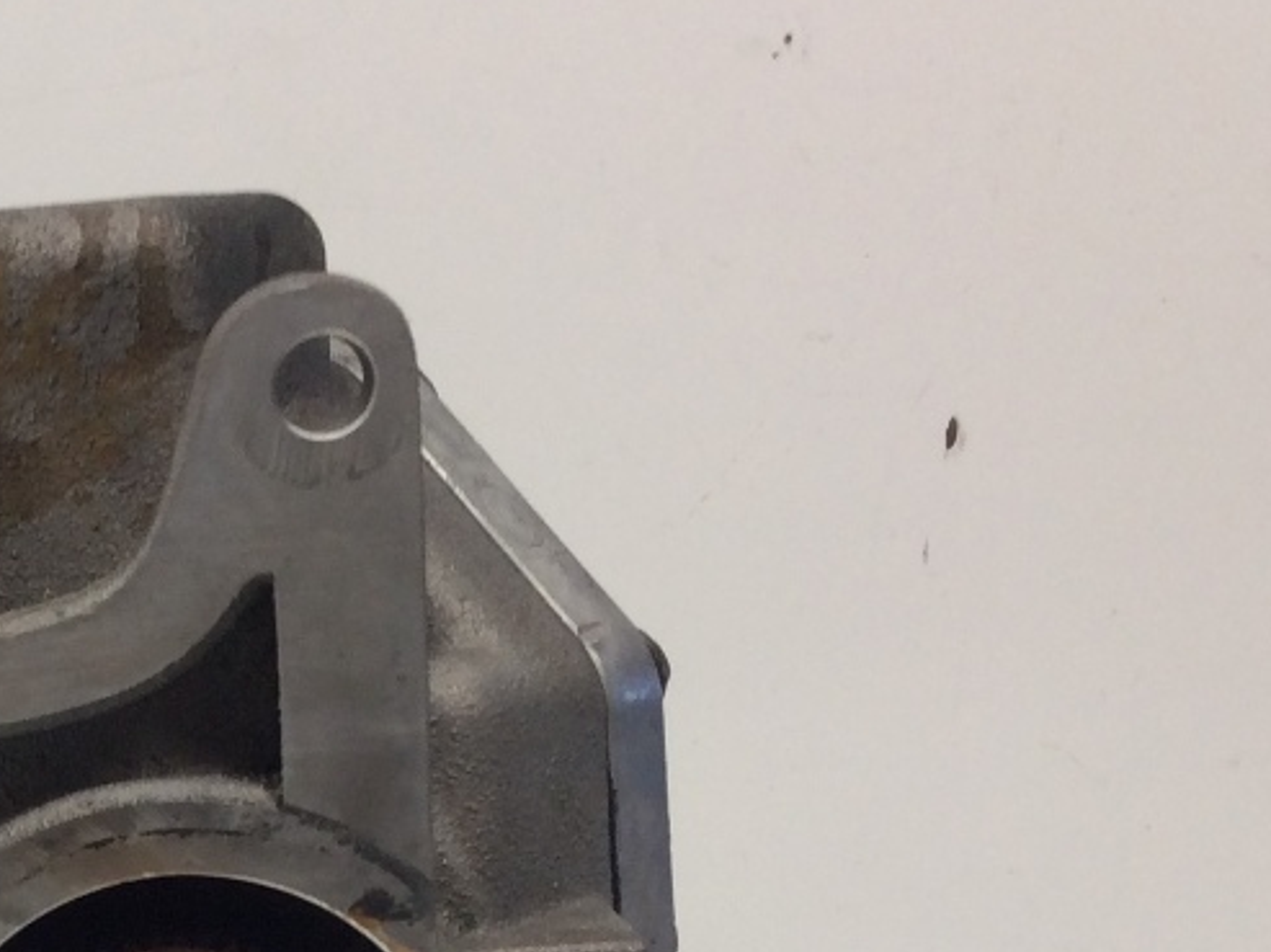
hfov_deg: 21.6
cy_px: 1014
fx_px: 3045
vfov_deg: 17.2
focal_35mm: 83
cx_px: -327
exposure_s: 1/40
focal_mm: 3.3
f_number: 2.4
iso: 32
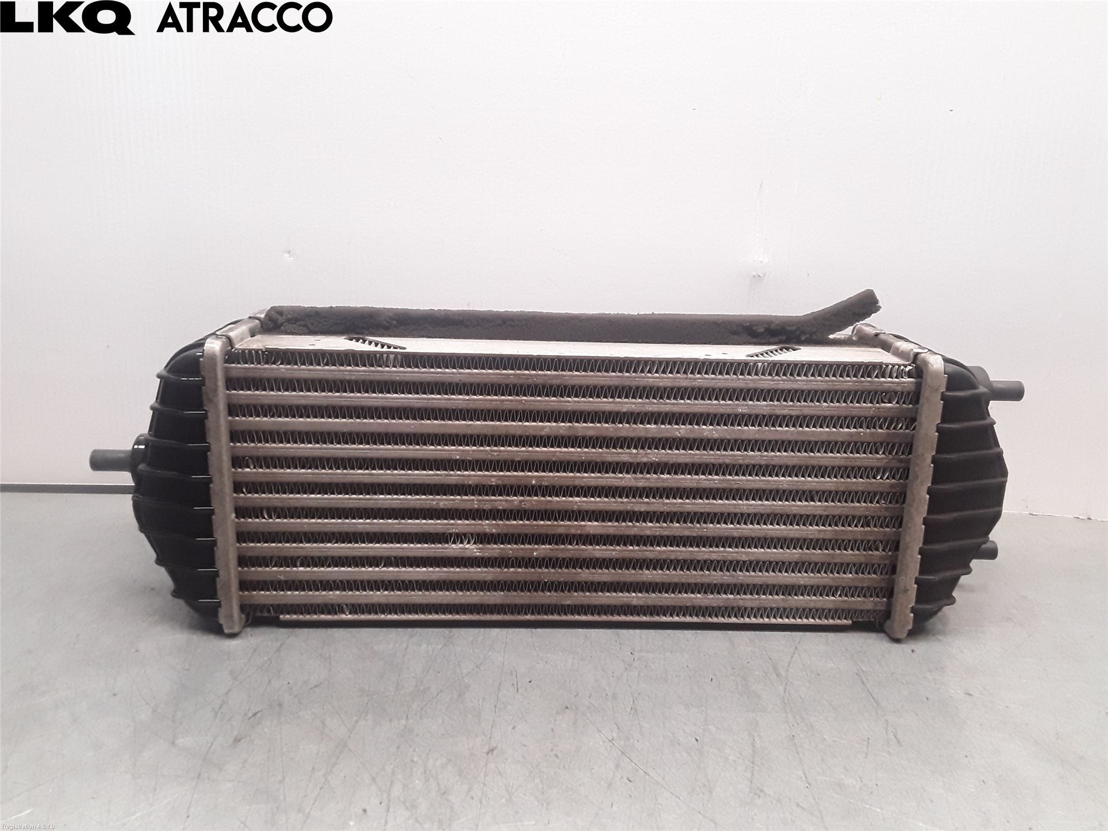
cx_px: 554
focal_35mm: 28
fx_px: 896
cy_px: 416
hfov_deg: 63.4
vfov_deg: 49.7
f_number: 1.9
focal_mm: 2.91
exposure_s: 1/100
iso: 100
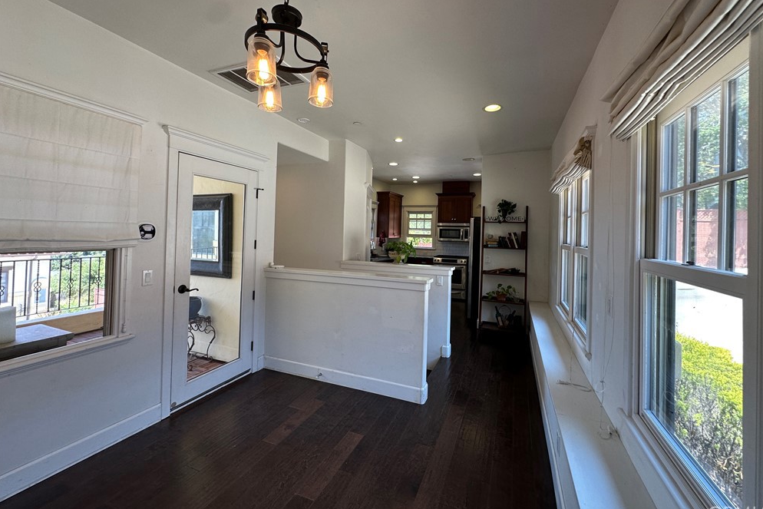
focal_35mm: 15
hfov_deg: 100.4
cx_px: 390
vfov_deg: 77.1
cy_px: 230
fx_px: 318
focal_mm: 2.22
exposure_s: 1/120
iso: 100
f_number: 2.2
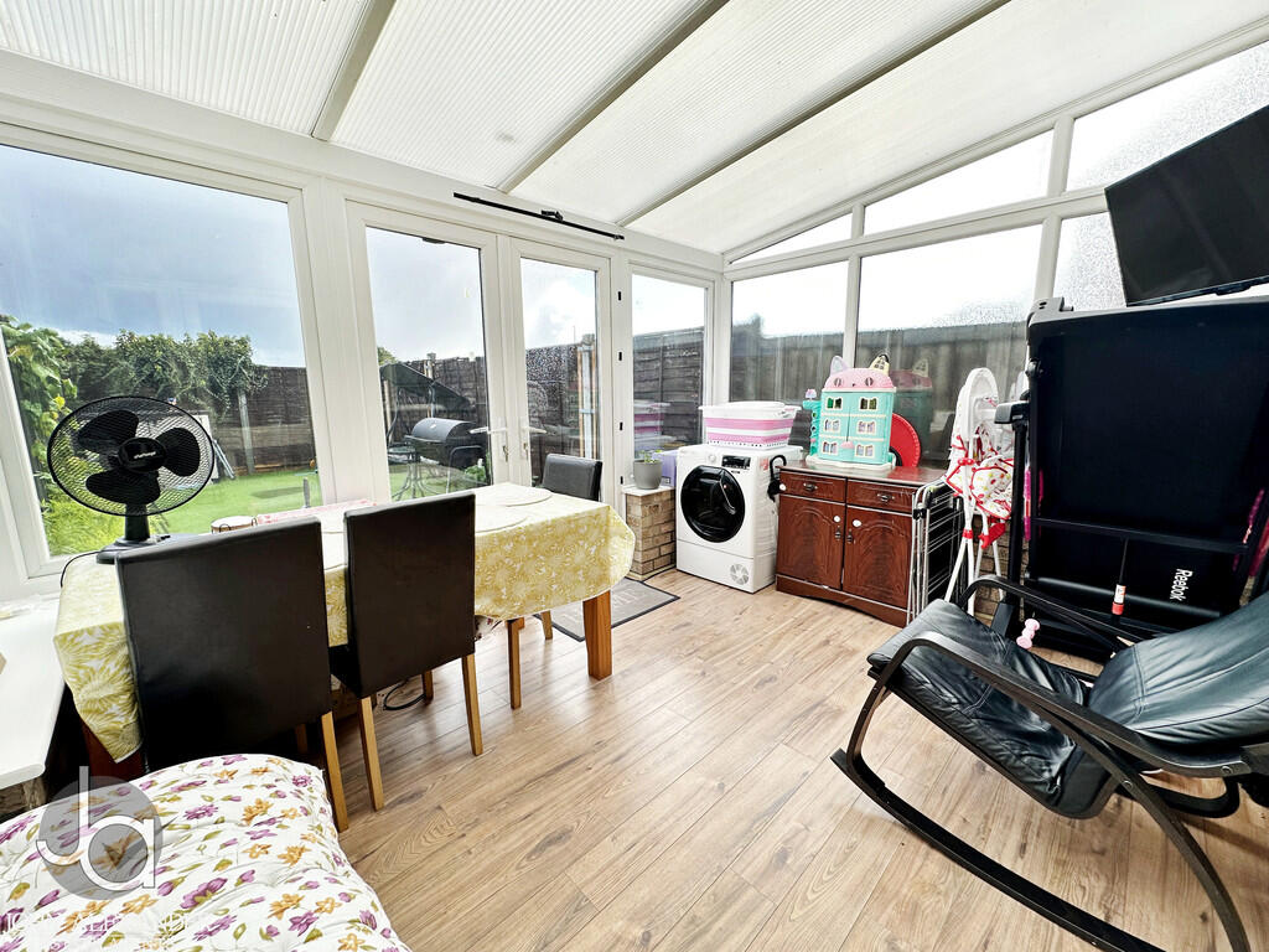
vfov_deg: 85.7
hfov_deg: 102.1
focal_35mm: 14
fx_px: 513
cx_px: 634
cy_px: 476
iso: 40
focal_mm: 2.22
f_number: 2.2
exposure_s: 1/229
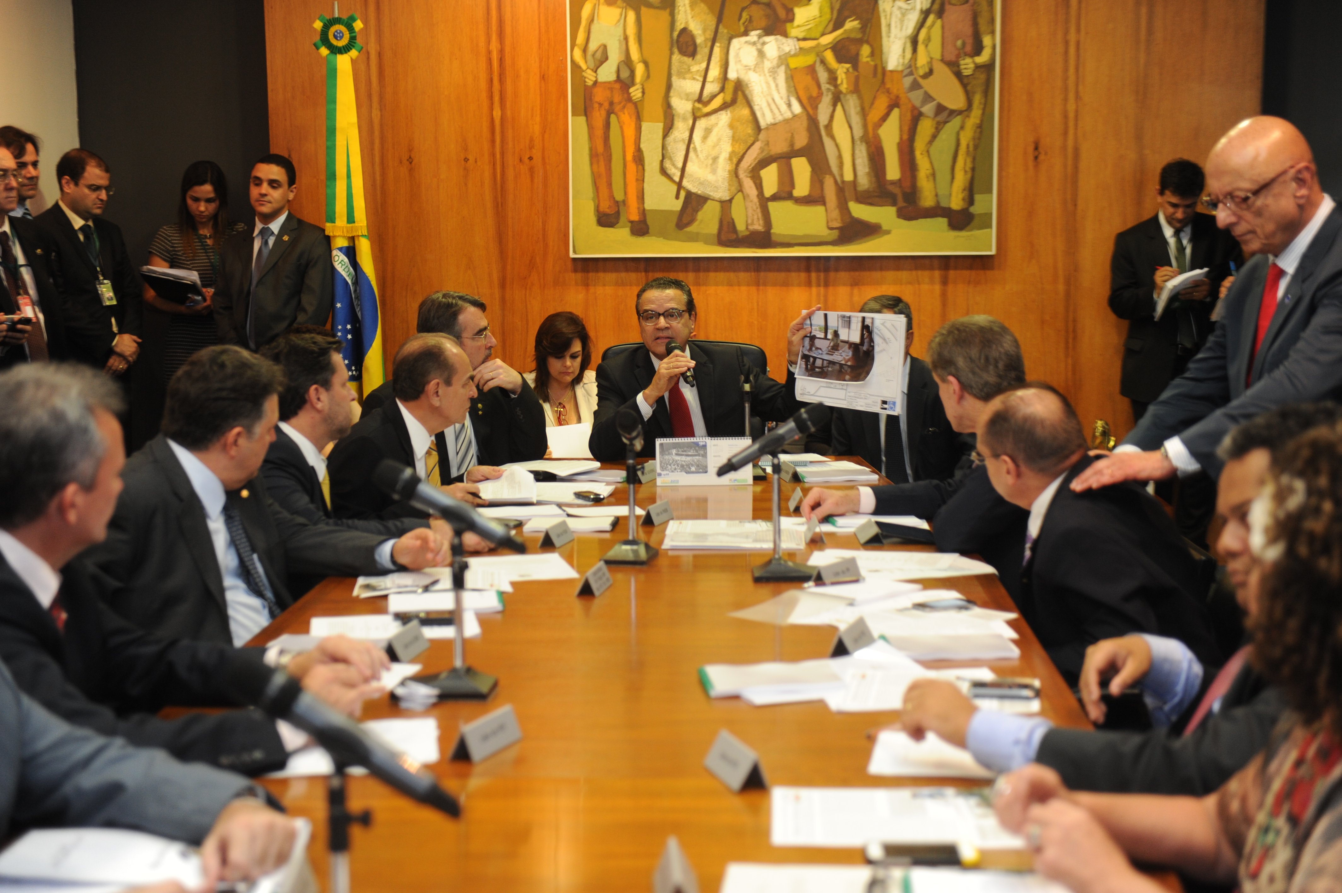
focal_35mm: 50
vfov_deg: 27.0
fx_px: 1863
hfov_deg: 39.6
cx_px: 671
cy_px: 446
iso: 1000
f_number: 2.8
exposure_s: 1/60
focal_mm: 50
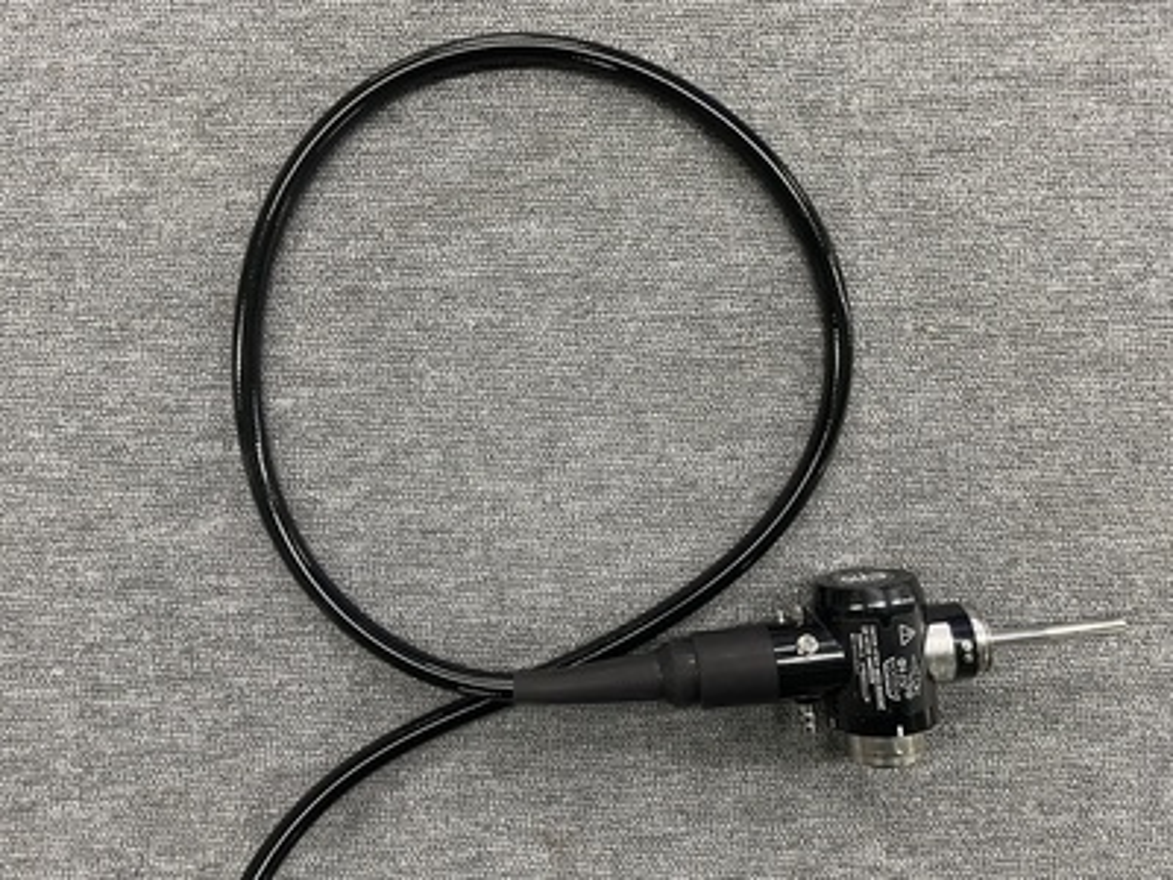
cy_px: 440
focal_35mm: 26
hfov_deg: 67.3
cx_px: 586
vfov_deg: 53.1
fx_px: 881
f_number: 1.6
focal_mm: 4.2
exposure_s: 1/60
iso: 125
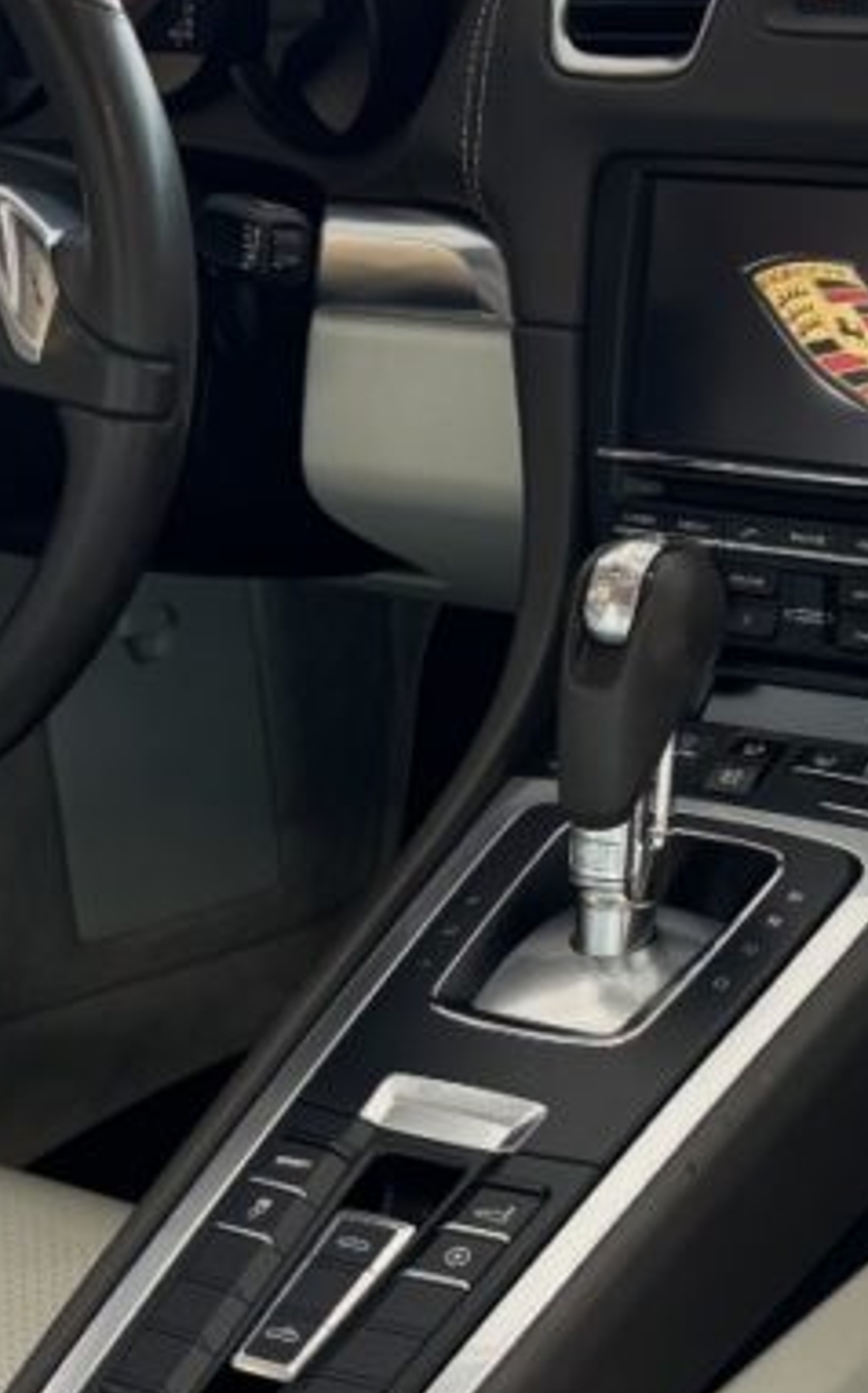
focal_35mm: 80
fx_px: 3035
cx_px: 919
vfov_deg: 25.8
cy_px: 609
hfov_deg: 15.9
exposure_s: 1/121
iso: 100
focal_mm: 6.76
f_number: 1.78
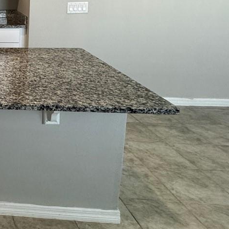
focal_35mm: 42
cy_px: 26
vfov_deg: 37.6
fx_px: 314
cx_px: -96
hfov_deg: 29.0
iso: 200
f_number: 2.2
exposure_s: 1/120
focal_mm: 2.22
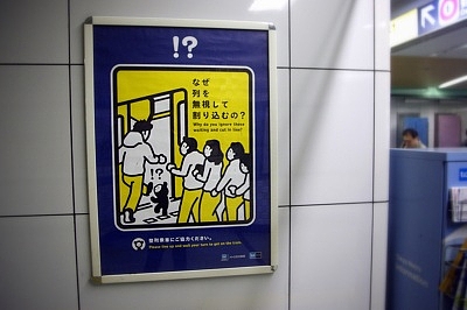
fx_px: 350
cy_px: 155
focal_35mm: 27
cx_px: 234
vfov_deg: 47.9
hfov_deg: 67.4
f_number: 3.5
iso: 800
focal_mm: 18
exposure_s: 1/50
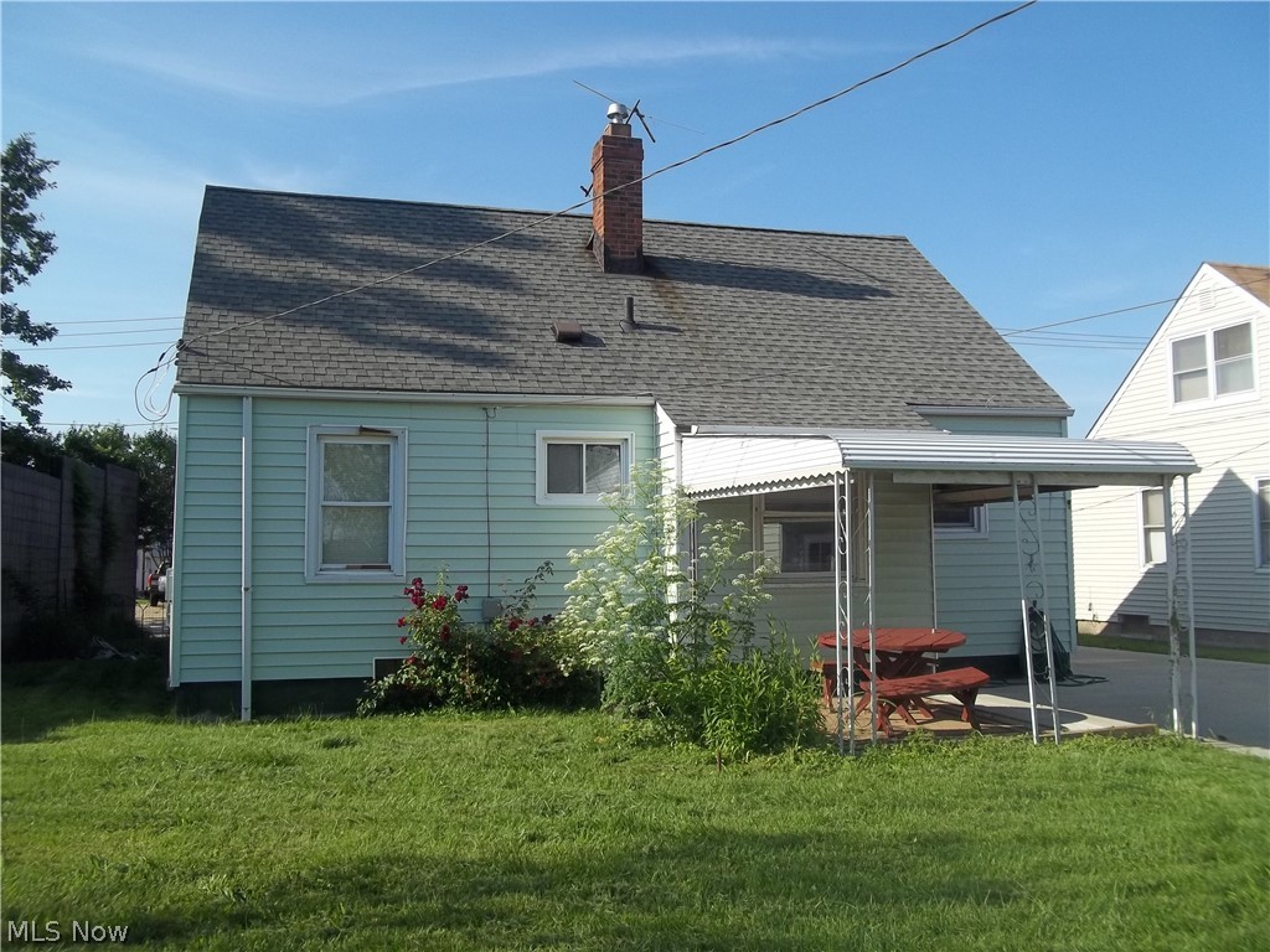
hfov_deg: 56.8
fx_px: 1174
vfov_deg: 44.2
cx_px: 635
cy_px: 476
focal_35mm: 32
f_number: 8.8
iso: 64
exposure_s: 1/160
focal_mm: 5.7
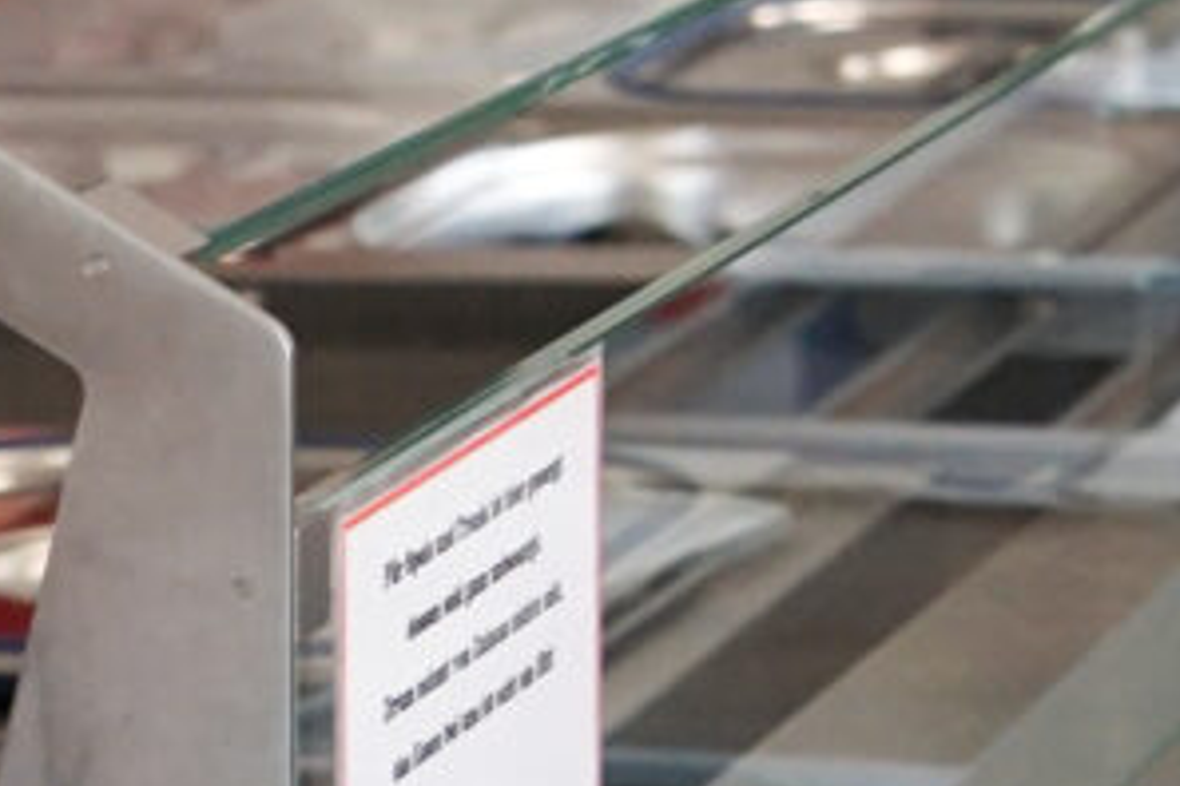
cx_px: 2138
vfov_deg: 4.7
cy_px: -333
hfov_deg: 6.9
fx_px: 9538
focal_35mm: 291
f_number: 4
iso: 640
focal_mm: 30
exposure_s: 1/160
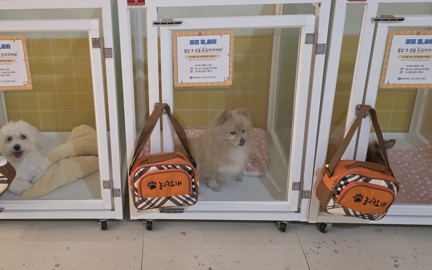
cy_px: 94
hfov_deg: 46.3
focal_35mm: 42
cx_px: 135
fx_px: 494
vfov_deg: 30.4
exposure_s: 1/120
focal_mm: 6.3
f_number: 1.7
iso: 640
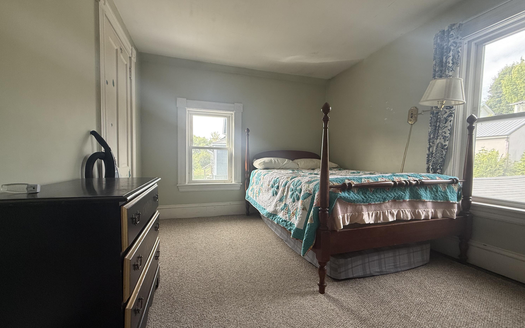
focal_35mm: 15
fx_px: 215
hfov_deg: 101.5
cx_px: 262
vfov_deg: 74.7
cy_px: 173
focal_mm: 2.22
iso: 100
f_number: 2.2
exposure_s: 1/99
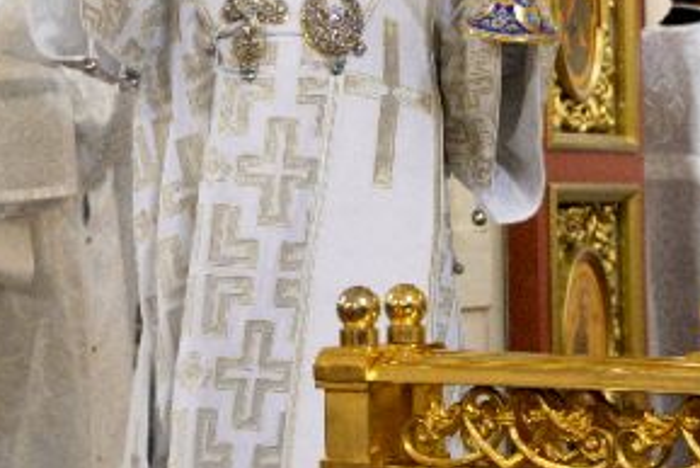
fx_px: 3560
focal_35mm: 183
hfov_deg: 11.2
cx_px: 296
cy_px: -121
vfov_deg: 7.4
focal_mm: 66
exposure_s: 1/100
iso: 3200
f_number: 6.3
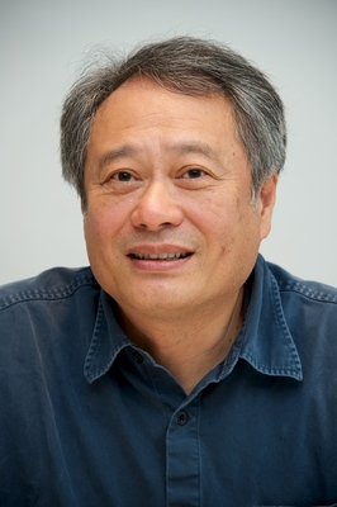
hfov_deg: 6.9
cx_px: 168
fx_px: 2813
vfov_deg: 10.3
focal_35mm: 200
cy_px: 254
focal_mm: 200
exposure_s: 1/60
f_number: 6.3
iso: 500
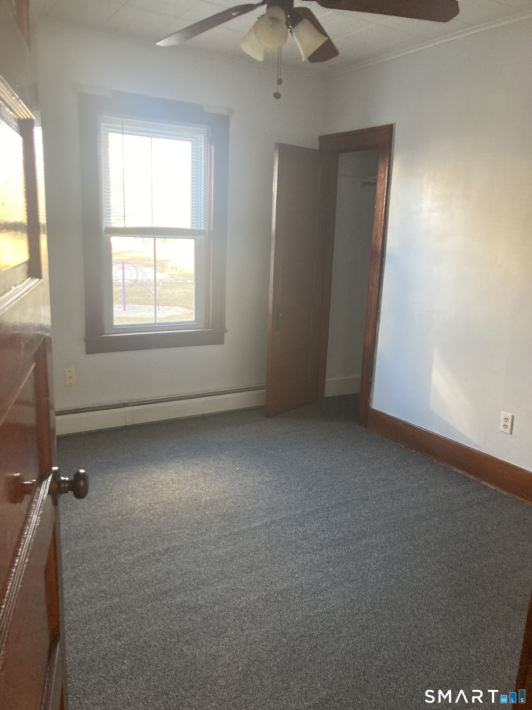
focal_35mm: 28
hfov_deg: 49.7
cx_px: 266
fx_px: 574
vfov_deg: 63.4
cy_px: 355
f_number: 1.8
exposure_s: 1/60
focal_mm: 3.99
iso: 320
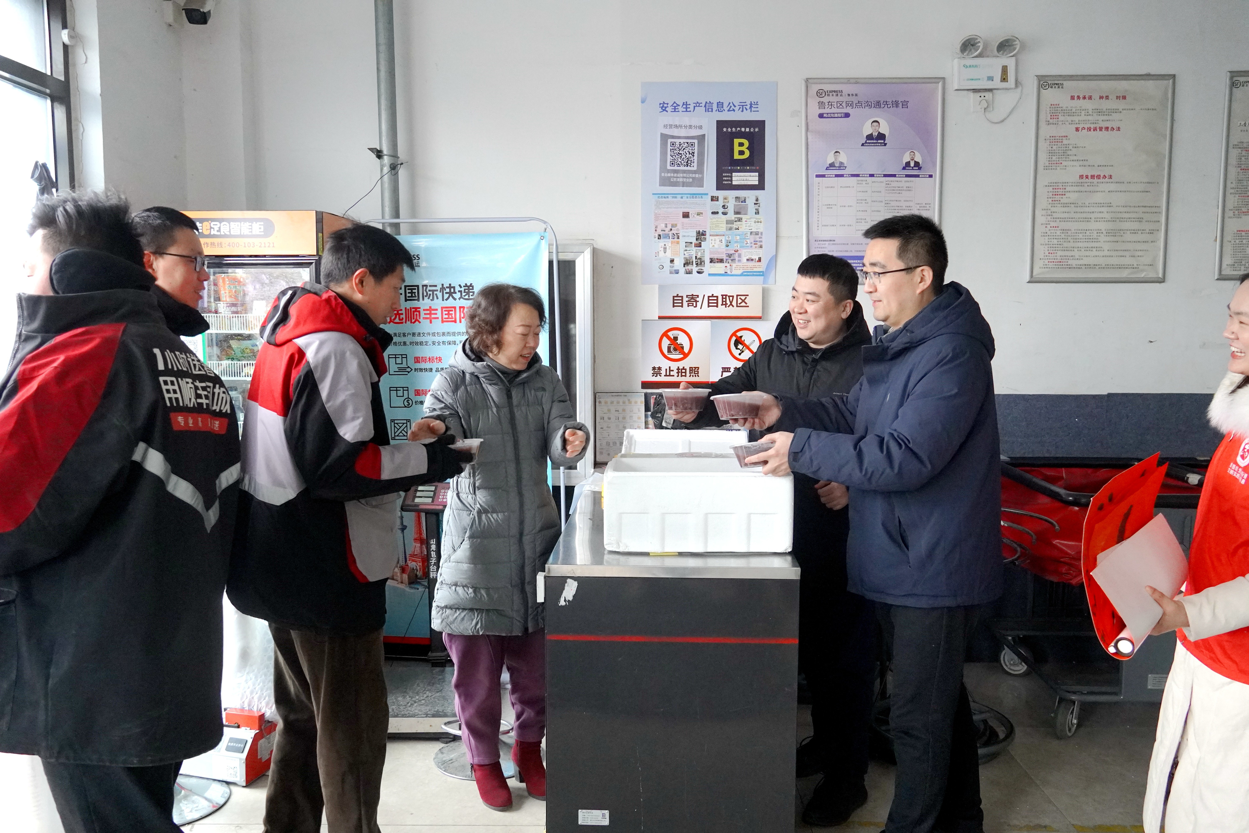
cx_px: 624
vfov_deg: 43.6
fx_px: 1041
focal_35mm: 30
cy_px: 416
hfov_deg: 61.9
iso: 3200
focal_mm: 20
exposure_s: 1/160
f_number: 4
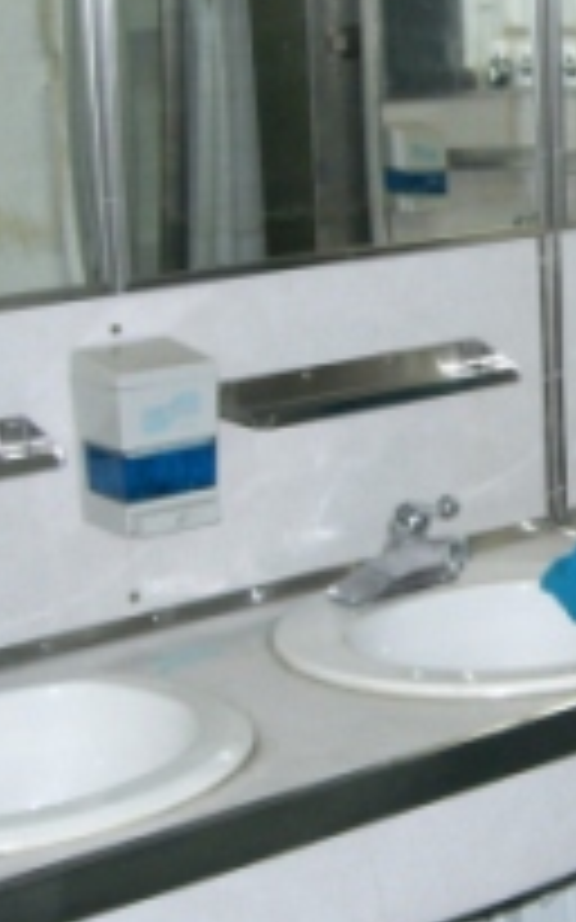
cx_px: 756
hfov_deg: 14.2
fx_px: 2212
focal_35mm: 88
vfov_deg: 23.5
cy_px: 333
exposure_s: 1/60
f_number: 2.8
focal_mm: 7.9
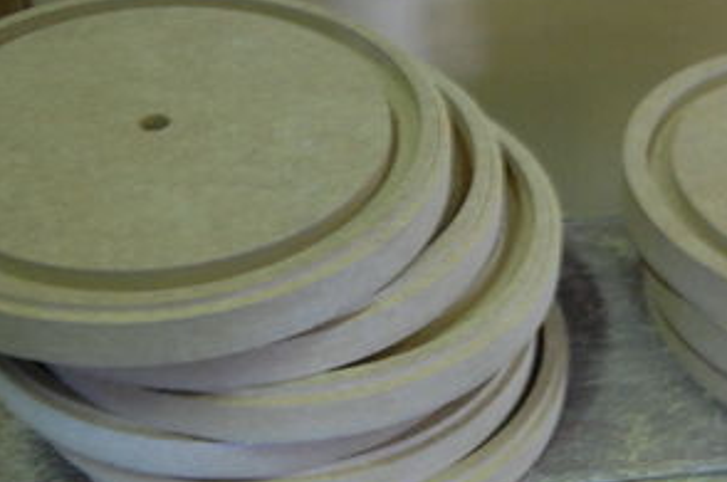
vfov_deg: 18.1
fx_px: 1514
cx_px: 549
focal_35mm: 75
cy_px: 311
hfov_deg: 26.6
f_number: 3.8
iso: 1100
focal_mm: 23
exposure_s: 1/8
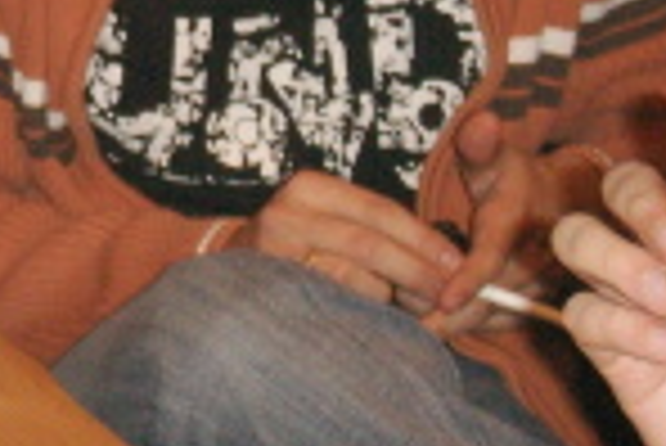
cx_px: -688
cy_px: -185
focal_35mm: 270
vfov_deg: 5.1
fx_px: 5000
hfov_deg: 7.3
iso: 160
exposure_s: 1/40
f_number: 3.5
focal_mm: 12.5
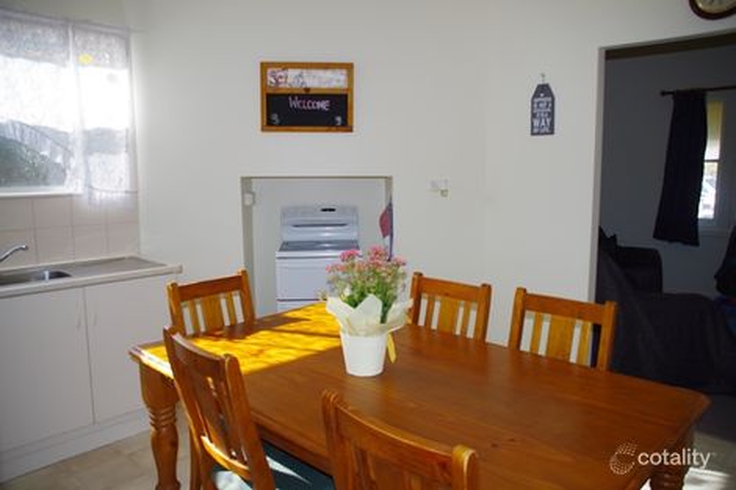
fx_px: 552
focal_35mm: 27
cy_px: 245
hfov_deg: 67.4
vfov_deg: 47.9
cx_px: 368
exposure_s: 1/180
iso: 400
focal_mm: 18
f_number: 3.5
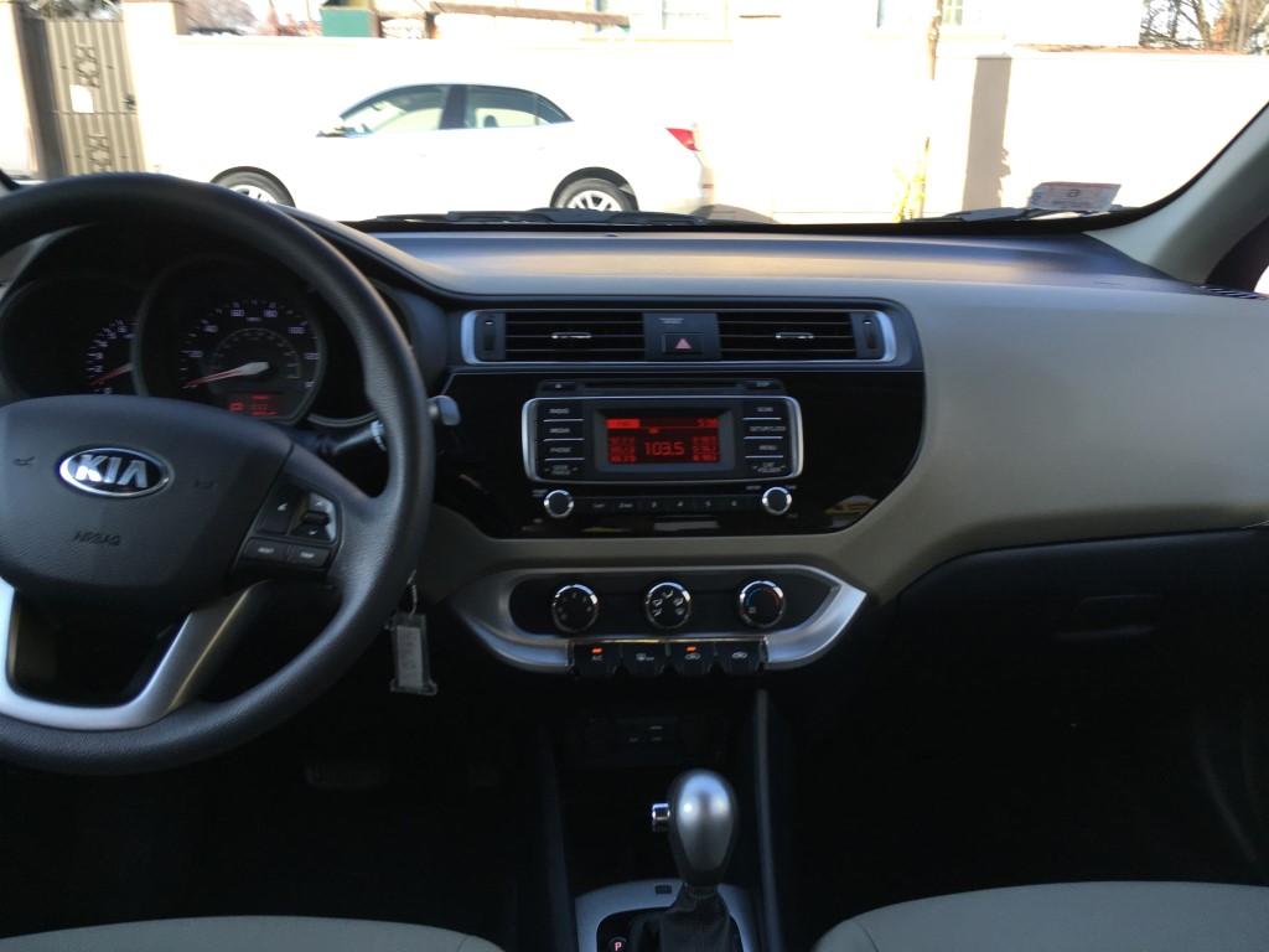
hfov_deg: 61.7
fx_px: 1063
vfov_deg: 48.2
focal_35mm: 29
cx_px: 634
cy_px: 476
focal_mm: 4.15
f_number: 2.2
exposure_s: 1/120
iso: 25
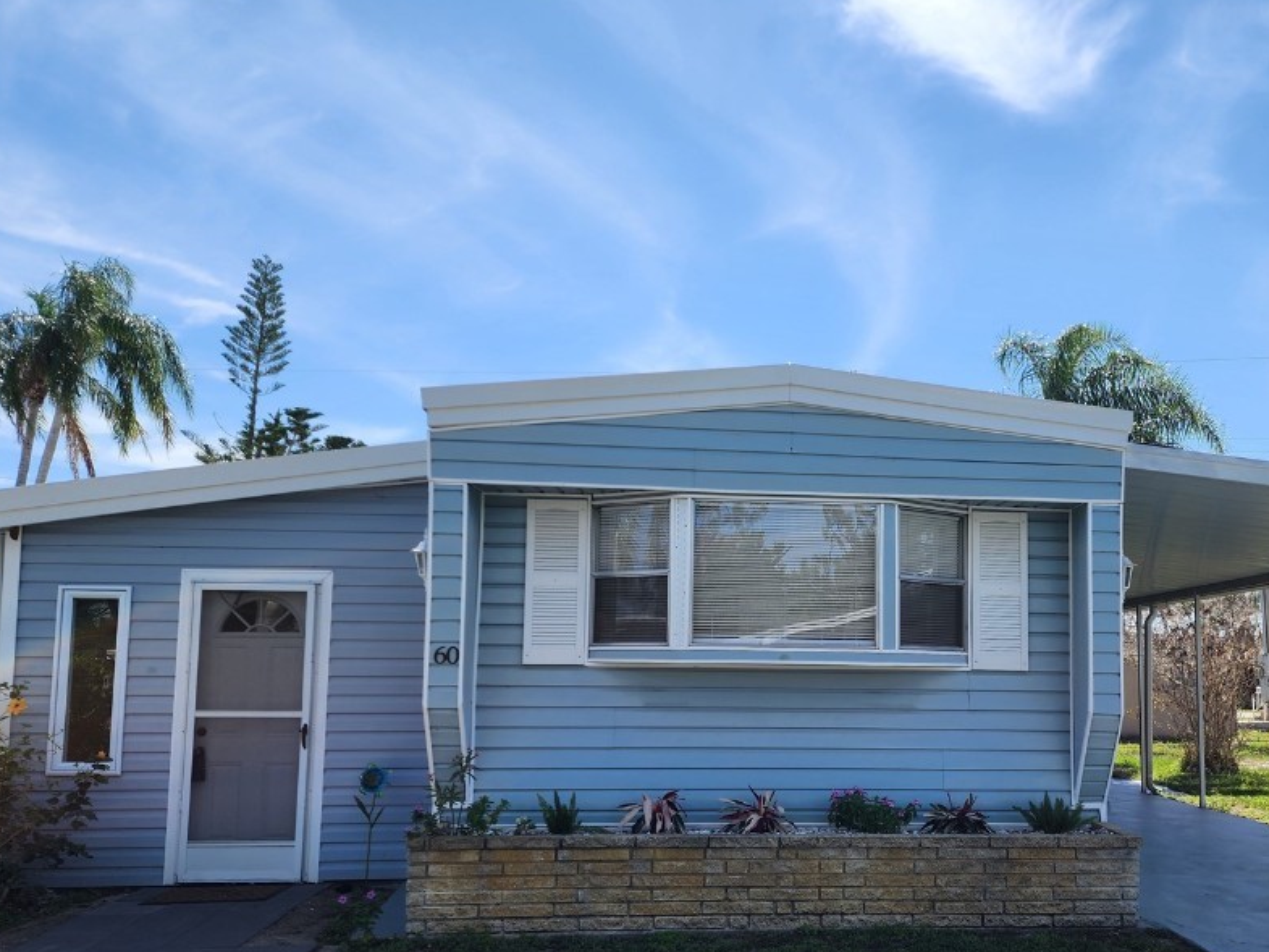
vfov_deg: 46.3
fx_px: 1100
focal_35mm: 30
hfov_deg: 59.0
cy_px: 604
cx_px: 810
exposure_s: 1/994
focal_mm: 6.4
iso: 12
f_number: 1.8
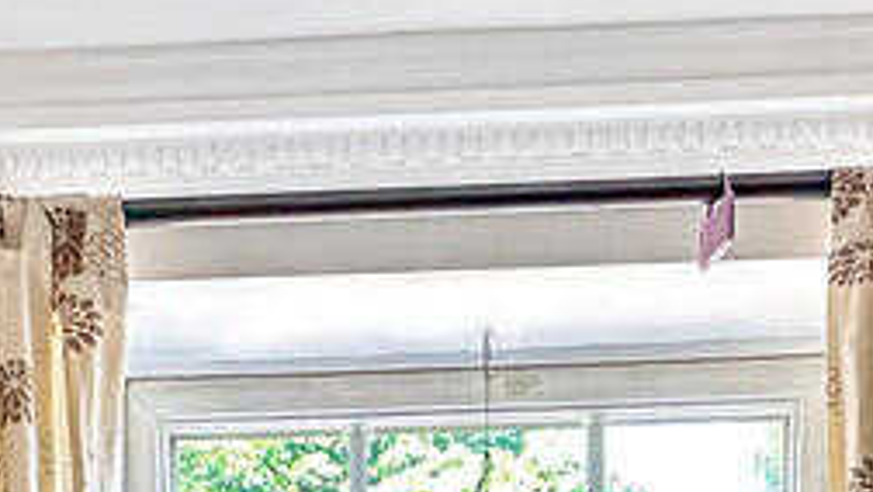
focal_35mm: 62
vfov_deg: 12.7
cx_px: 516
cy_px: 1313
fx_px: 1436
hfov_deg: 33.7
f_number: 2.2
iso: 320
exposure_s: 1/100
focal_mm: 2.22
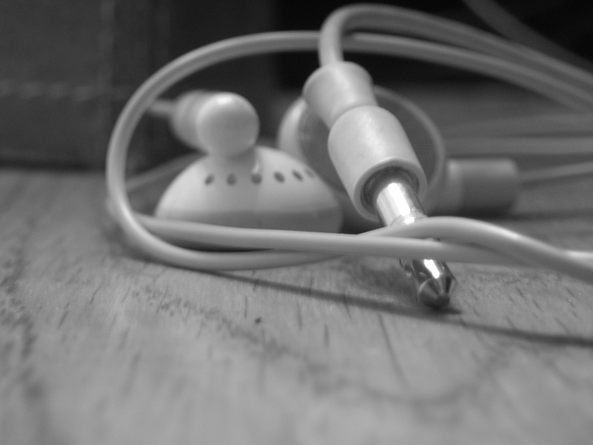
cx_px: 296
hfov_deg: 19.1
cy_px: 222
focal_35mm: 103
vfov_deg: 14.4
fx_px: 1764
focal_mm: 17
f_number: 4.9
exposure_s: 1/2.8
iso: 200
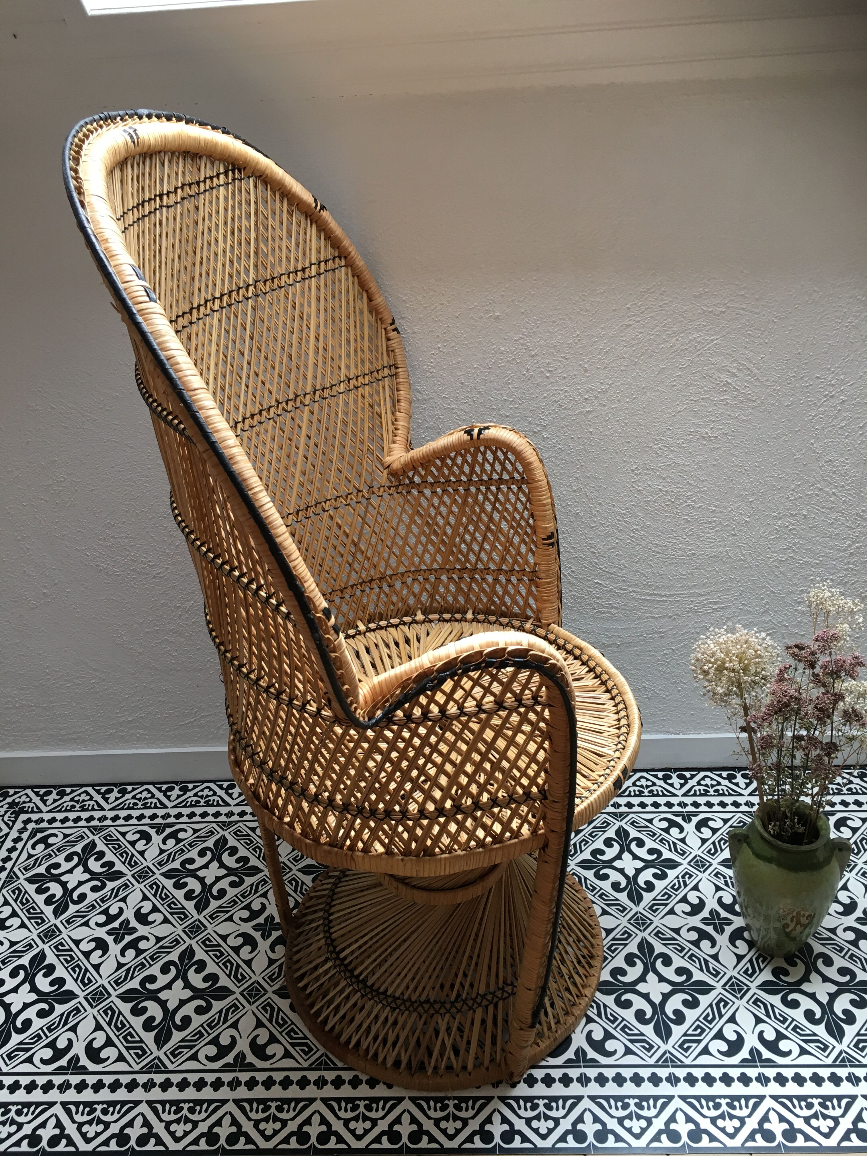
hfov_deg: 48.2
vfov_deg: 61.7
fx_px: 968
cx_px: 434
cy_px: 578
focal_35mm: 29
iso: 40
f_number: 2.2
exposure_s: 1/33
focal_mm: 4.15
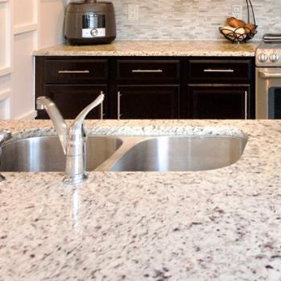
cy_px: -18
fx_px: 505
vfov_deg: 28.6
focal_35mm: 55
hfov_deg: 27.8
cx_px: 323
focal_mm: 14
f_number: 3.5
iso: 1600
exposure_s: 1/200
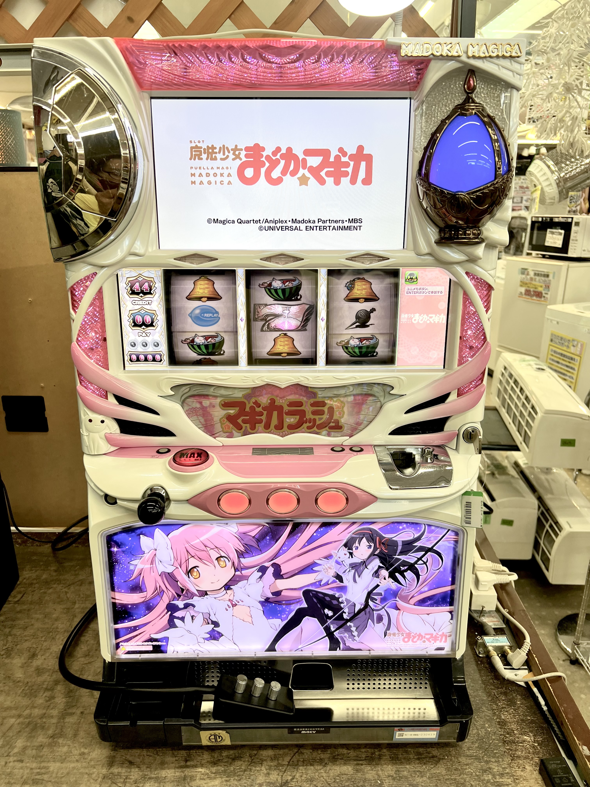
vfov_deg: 67.3
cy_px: 394
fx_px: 591
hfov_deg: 53.1
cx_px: 295
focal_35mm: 26
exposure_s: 1/115
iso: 40
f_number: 1.5
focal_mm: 5.7
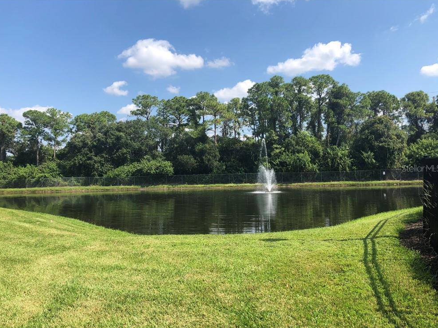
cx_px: 217
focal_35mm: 29
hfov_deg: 61.7
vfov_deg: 48.2
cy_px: 168
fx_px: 367
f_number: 1.8
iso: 20
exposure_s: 1/1412
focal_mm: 4
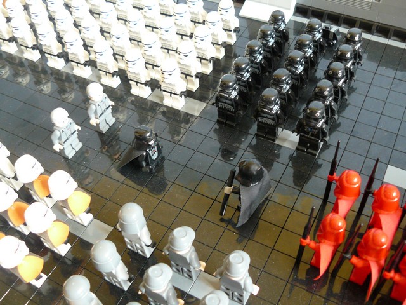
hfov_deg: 51.4
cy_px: 152
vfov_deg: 39.7
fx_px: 422
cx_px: 203
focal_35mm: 36
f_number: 2.8
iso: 200
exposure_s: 1/6
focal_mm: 6
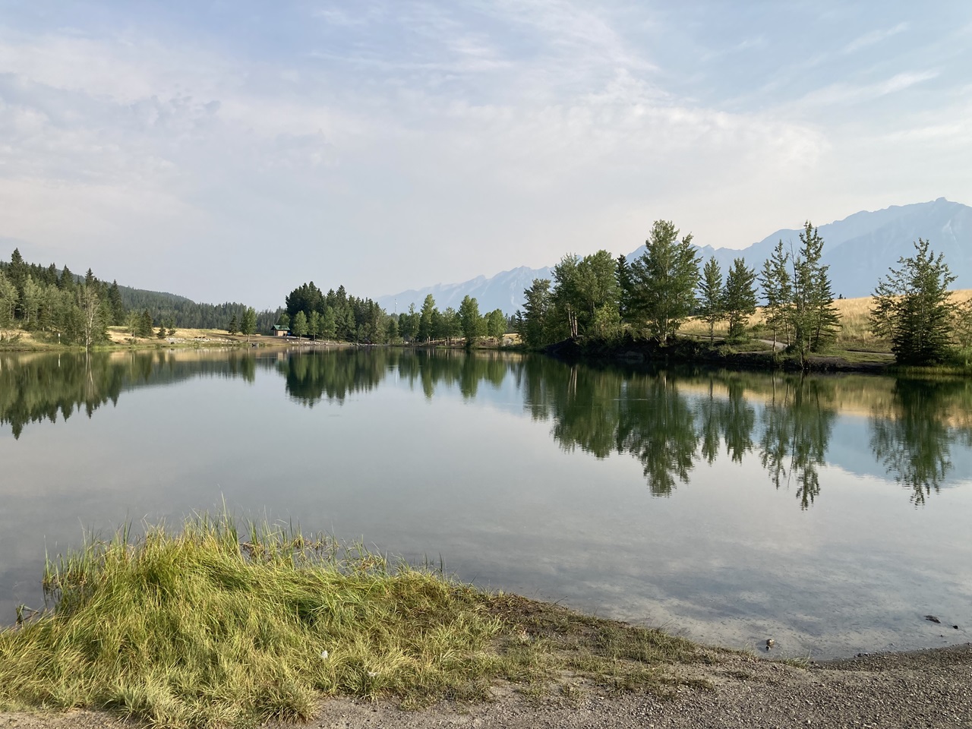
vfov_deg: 49.7
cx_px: 486
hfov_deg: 63.4
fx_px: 786
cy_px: 364
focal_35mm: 28
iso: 20
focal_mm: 3.99
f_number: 1.8
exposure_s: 1/1779
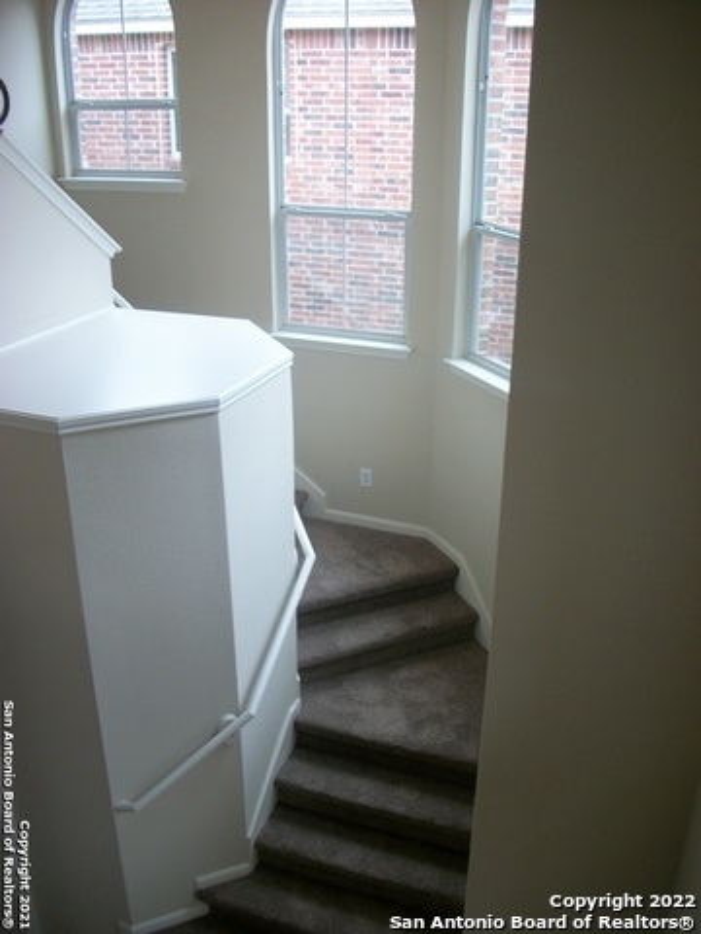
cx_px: 350
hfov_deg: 44.2
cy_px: 467
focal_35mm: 32
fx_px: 864
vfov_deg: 56.8
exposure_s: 1/40
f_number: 2.9
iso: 80
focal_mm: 5.7
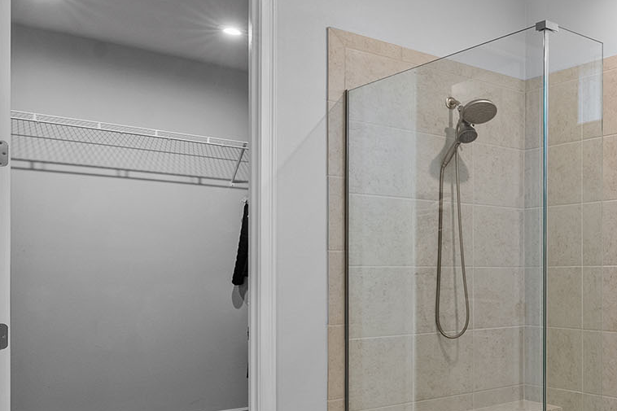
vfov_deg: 34.7
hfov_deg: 39.3
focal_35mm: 38
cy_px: 271
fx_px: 651
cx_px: 711
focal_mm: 16
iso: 400
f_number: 9
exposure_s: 1/3
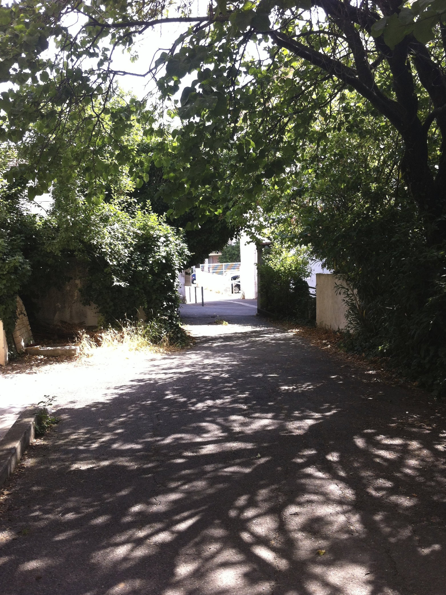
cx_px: 224
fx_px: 618
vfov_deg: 51.3
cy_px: 293
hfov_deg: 39.7
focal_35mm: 36
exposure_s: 1/196
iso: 80
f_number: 2.8
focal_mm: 3.85
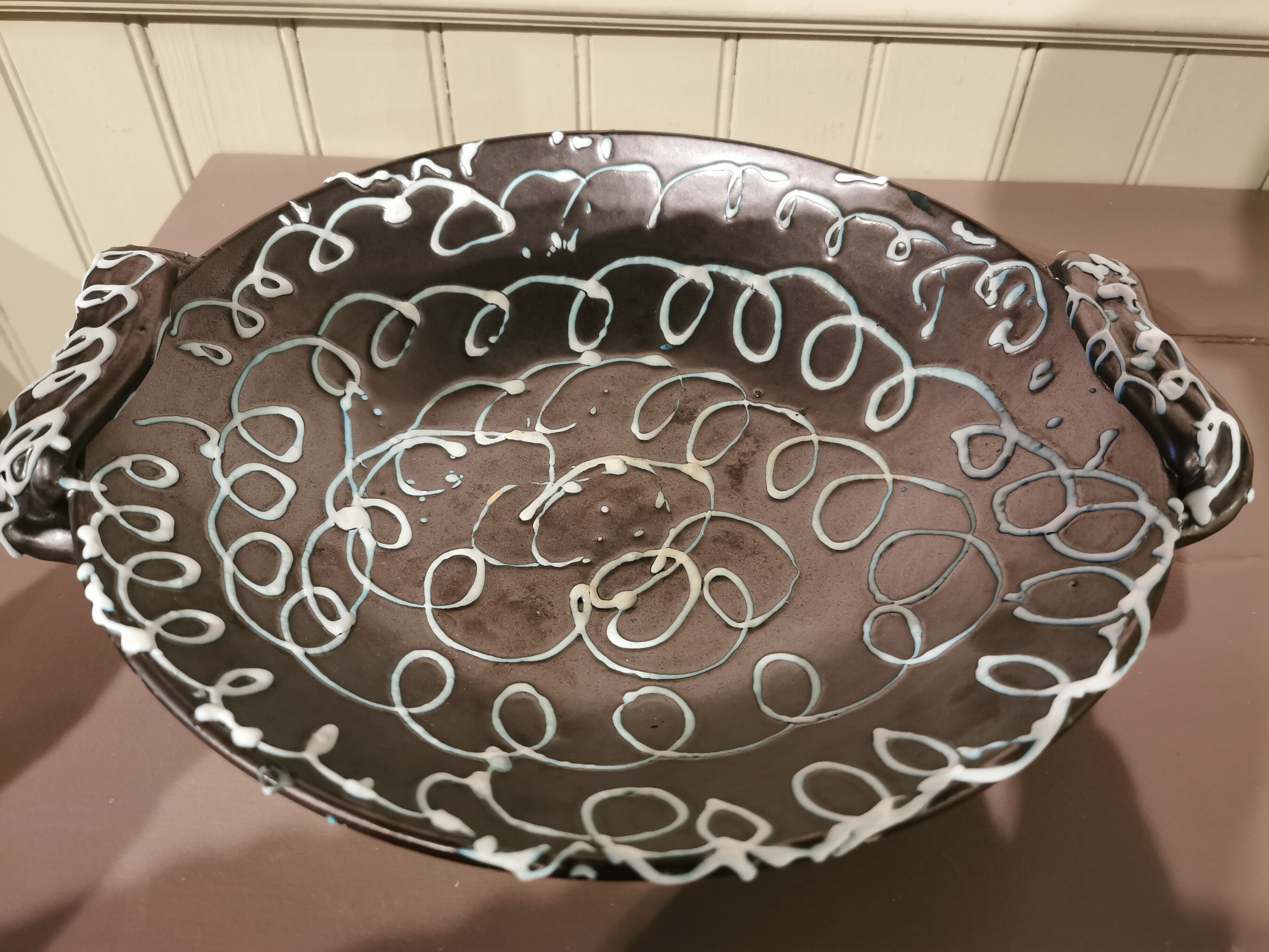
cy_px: 476
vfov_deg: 51.4
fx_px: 990
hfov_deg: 65.3
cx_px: 634
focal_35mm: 27
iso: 500
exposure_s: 1/33.3
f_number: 1.6
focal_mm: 5.56
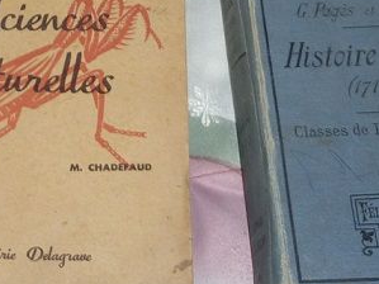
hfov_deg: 21.3
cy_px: -43
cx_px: 82
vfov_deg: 15.7
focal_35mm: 91
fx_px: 996
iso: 100
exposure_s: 1/30
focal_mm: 5.5
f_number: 2.8
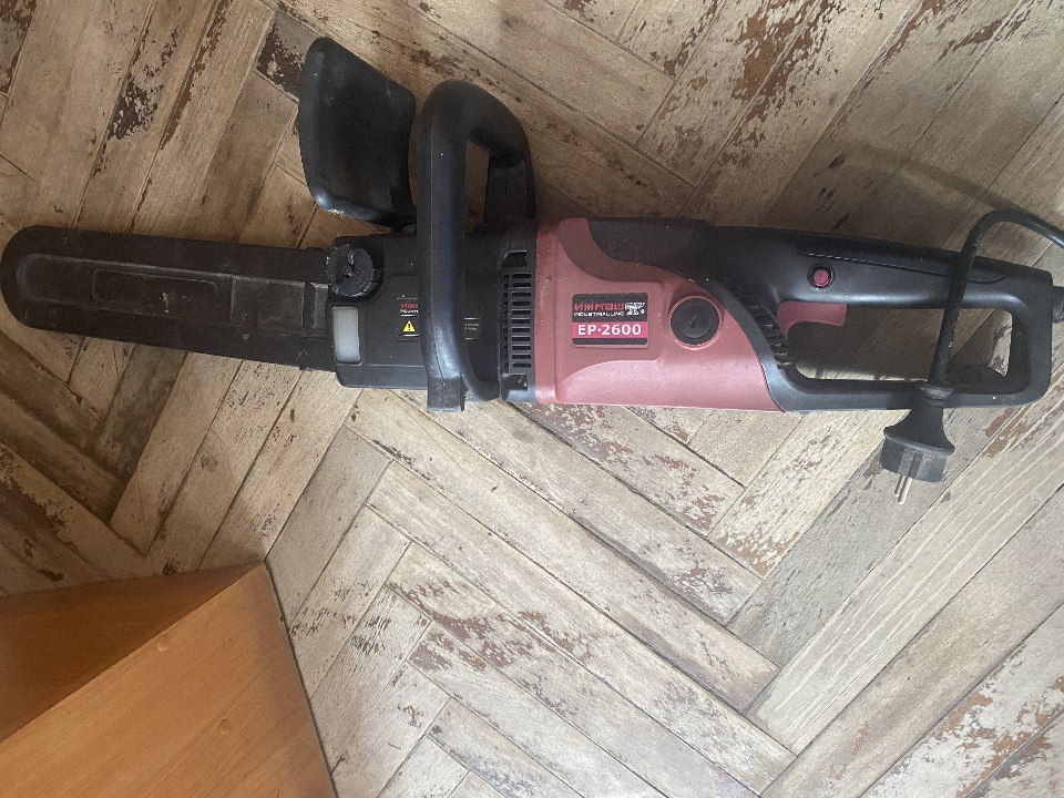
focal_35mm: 26
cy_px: 399
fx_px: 799
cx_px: 532
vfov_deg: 53.1
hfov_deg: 67.3
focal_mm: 4.25
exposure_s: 1/40
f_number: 1.8
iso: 500
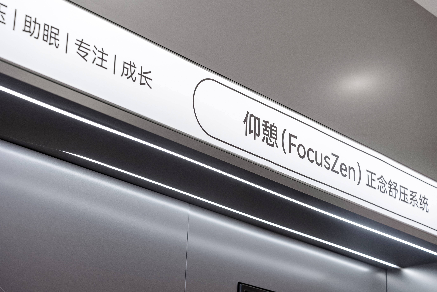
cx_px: 218
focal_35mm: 75
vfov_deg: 18.2
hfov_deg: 27.0
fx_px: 911
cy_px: 146
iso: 200
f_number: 5.6
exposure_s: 1/80
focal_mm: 75
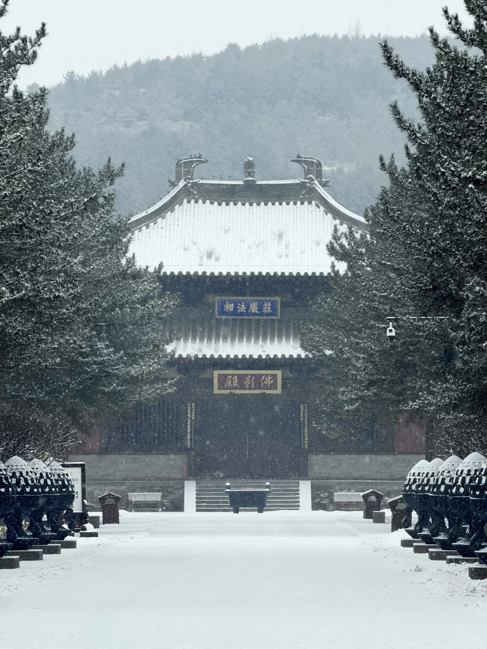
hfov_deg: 7.4
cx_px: 244
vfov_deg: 9.9
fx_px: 3752
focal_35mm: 200
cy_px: 324
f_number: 2.8
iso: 50
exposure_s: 1/322
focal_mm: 16.89
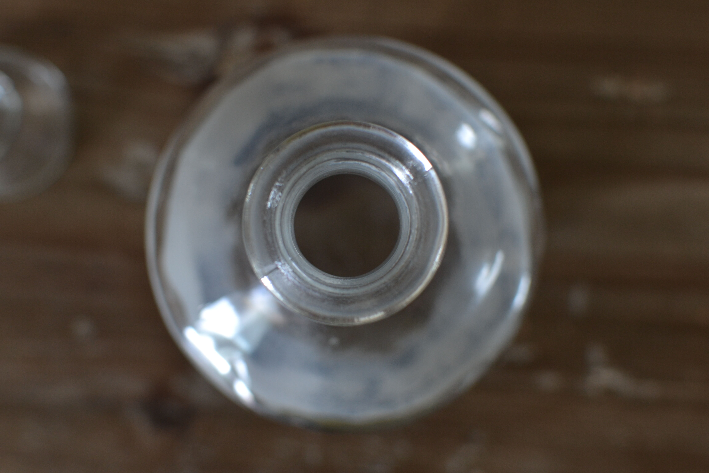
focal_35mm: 52
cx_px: 354
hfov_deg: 37.9
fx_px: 1034
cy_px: 236
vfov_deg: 25.8
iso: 400
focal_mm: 35
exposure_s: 1/60
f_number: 3.5
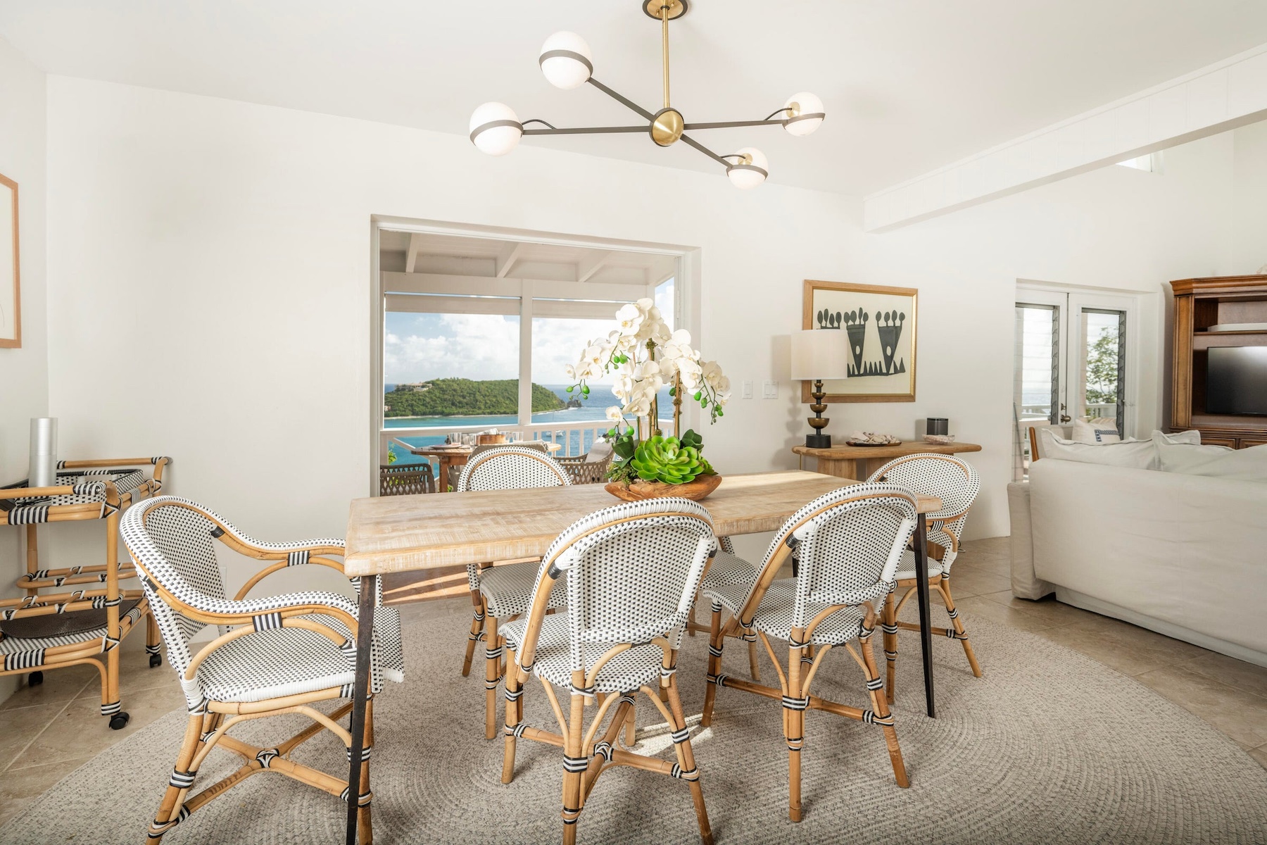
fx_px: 598
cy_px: 422
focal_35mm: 17
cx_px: 634
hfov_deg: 93.3
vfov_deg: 70.4
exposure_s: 1/250
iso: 320
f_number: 6.3
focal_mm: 17
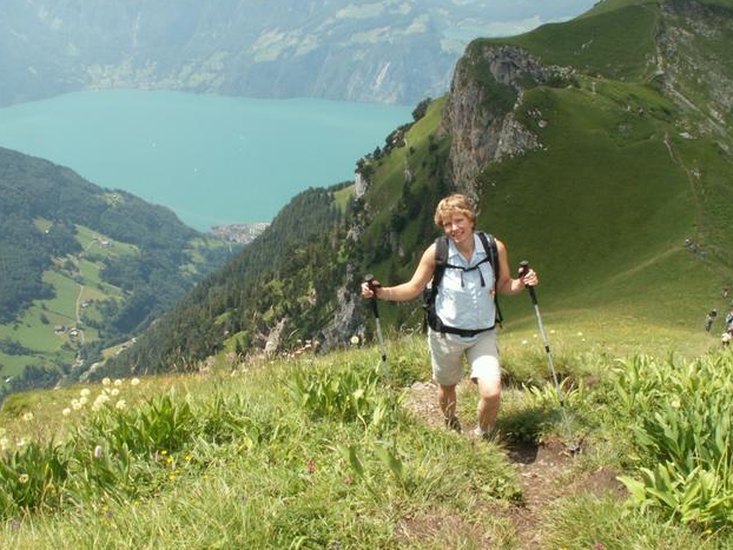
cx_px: 364
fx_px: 763
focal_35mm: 36
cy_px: 271
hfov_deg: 51.3
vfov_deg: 39.7
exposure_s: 1/80
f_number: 8
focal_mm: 5.86
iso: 50
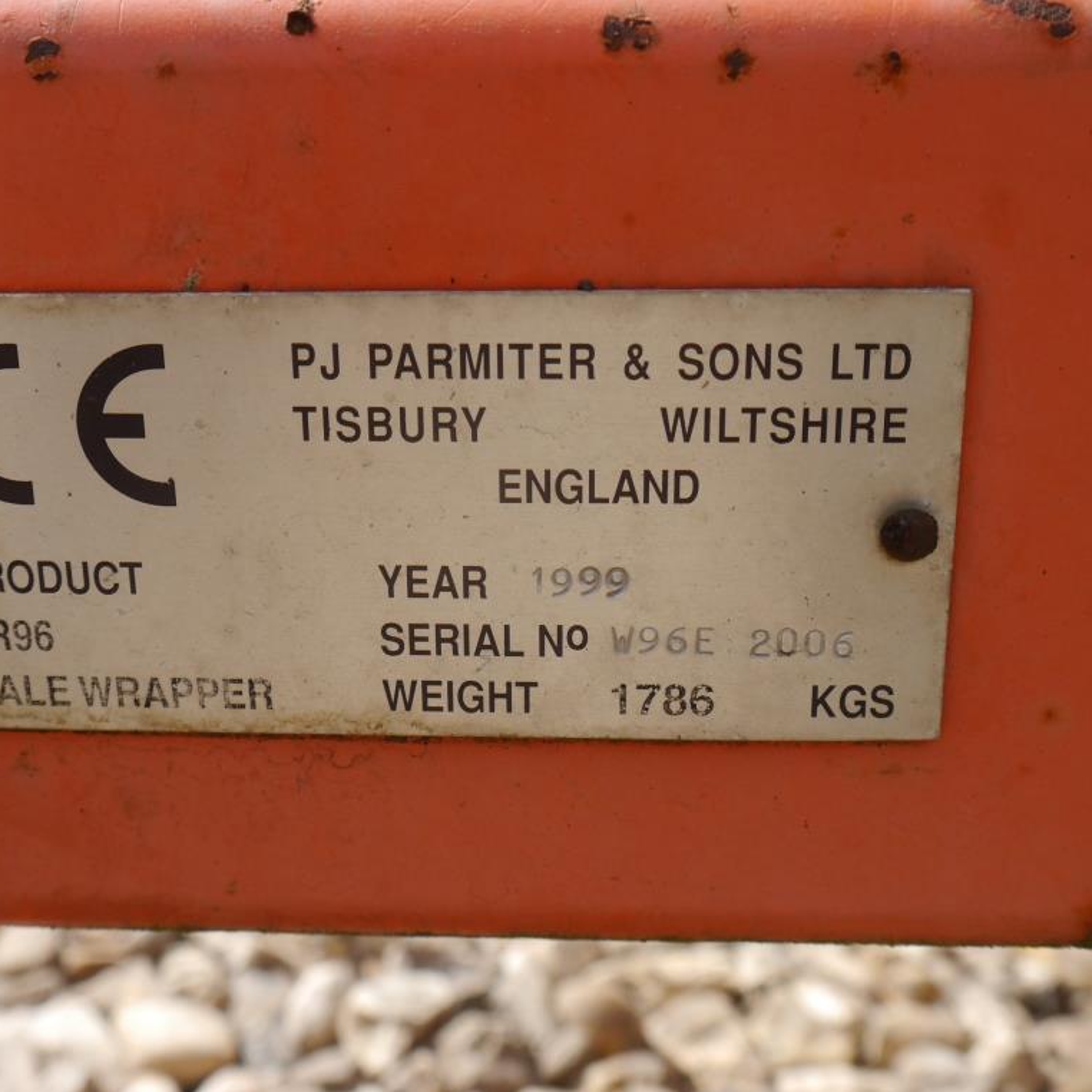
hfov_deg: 30.0
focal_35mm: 57
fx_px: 2034
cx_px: 497
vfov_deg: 30.0
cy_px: 549
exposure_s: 1/250
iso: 160
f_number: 7.1
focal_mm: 24
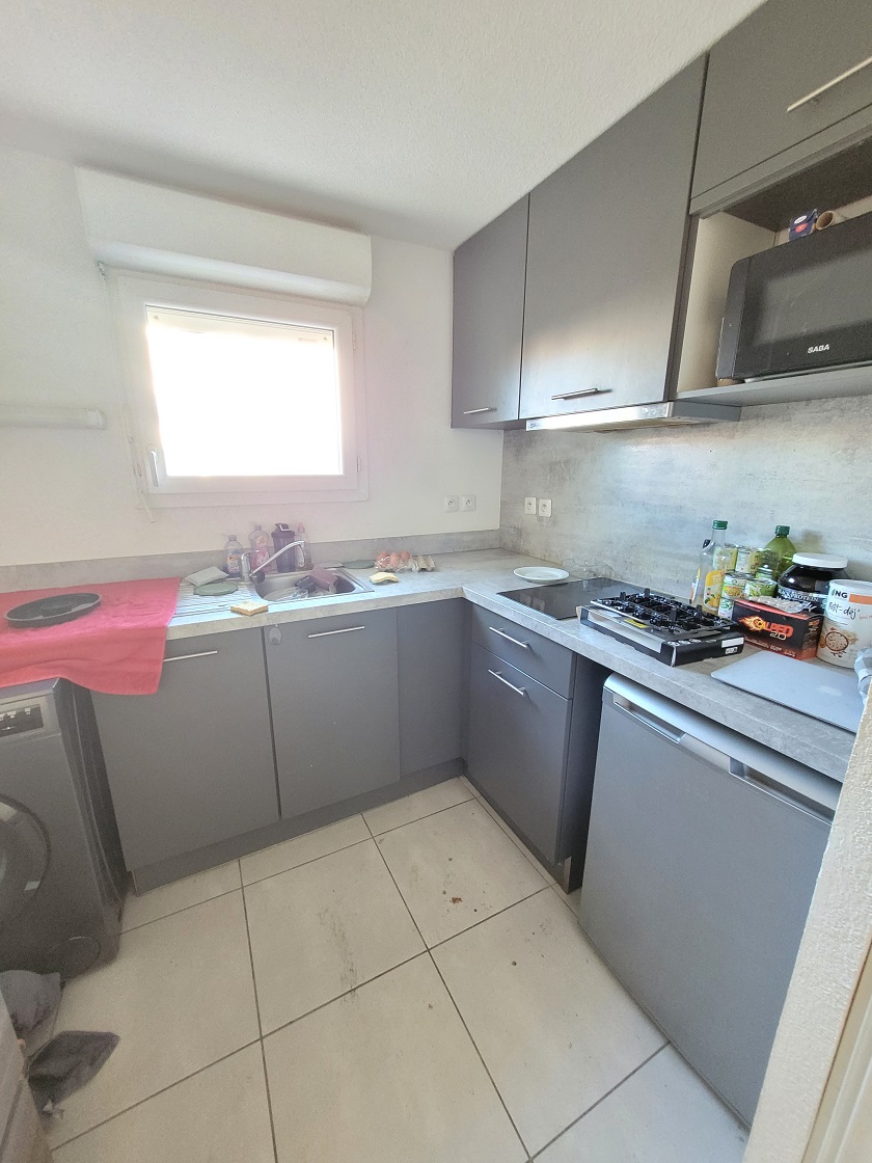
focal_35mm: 13
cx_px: 436
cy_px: 582
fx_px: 437
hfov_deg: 89.9
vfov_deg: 106.2
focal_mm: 1.74
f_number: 2.2
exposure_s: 1/33
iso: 500
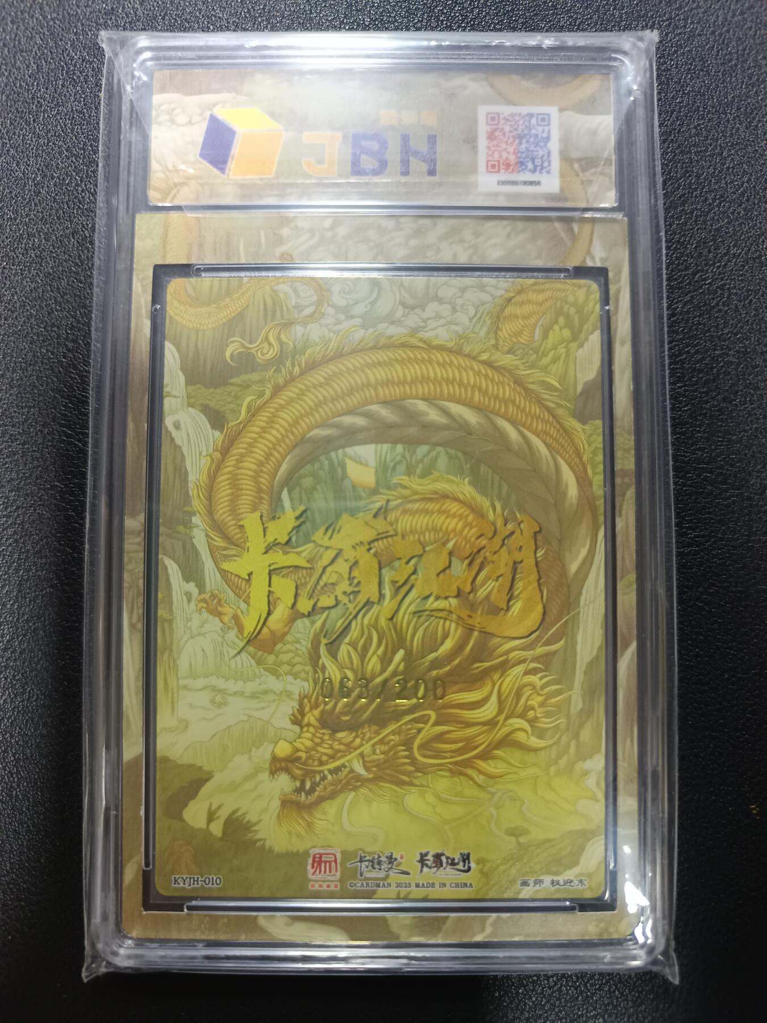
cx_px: 384
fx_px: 709
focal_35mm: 24
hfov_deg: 56.8
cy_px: 512
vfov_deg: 71.6
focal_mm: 5.31
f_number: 1.7
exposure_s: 1/33.3
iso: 935
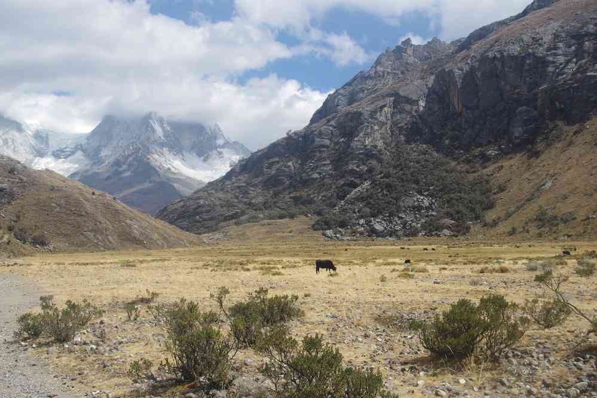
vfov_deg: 36.9
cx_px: 298
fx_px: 597
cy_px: 199
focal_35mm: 36
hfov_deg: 53.1
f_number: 11
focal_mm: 24
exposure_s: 1/125
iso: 200
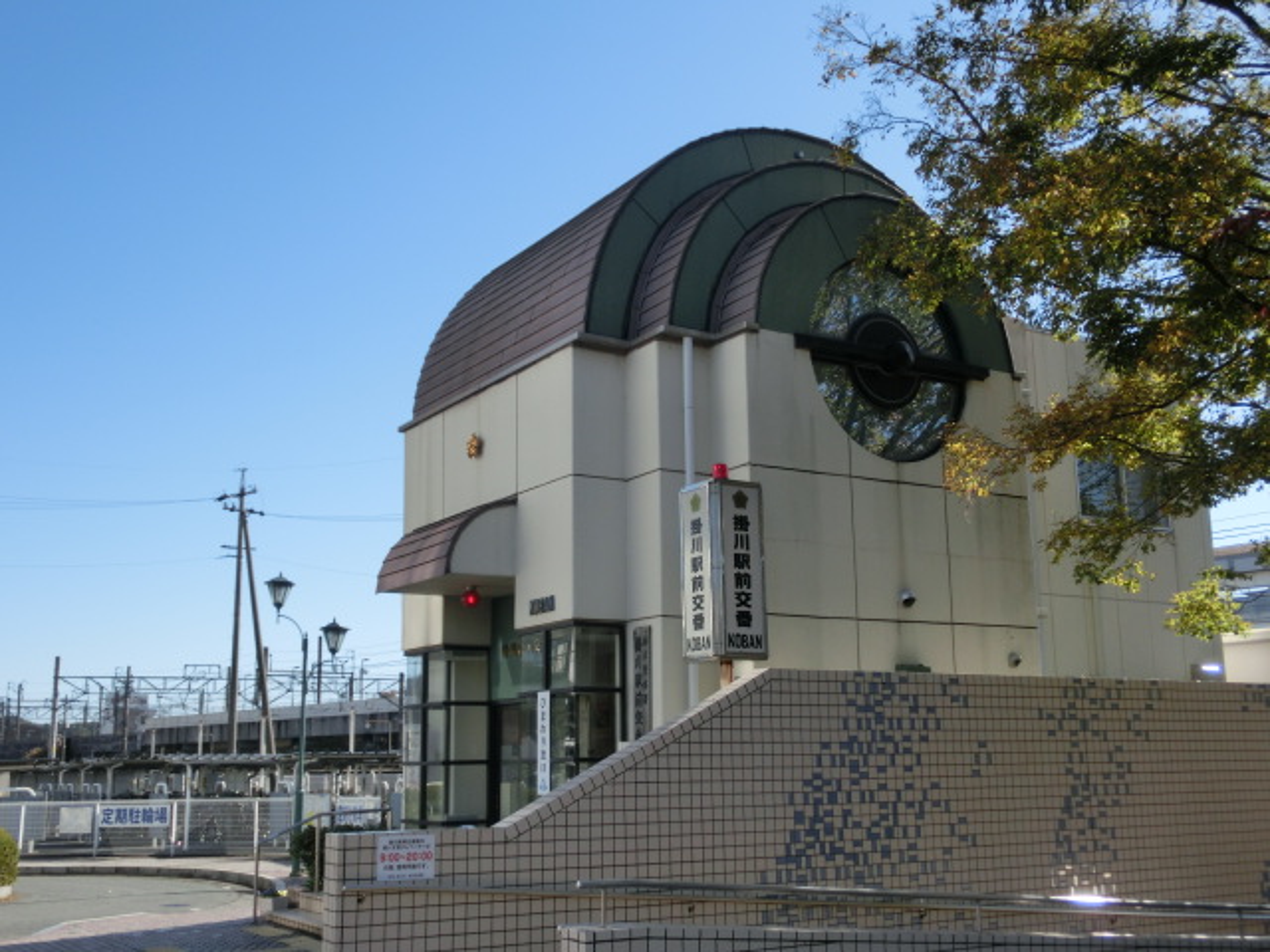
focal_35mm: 38
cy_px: 476
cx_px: 635
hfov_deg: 49.0
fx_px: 1394
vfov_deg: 37.7
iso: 80
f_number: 3.9
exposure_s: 1/800
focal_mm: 6.67
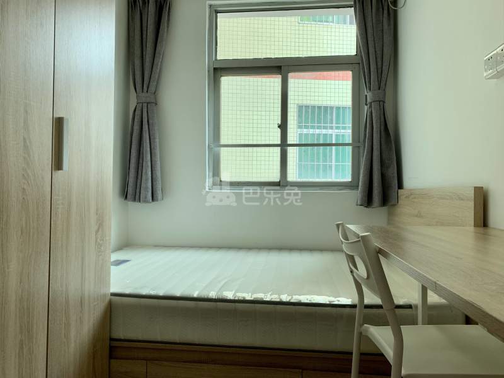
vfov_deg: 53.1
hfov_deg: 67.3
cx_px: 252
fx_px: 379
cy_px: 189
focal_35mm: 26
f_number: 1.8
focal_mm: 4.25
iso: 50
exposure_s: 1/121
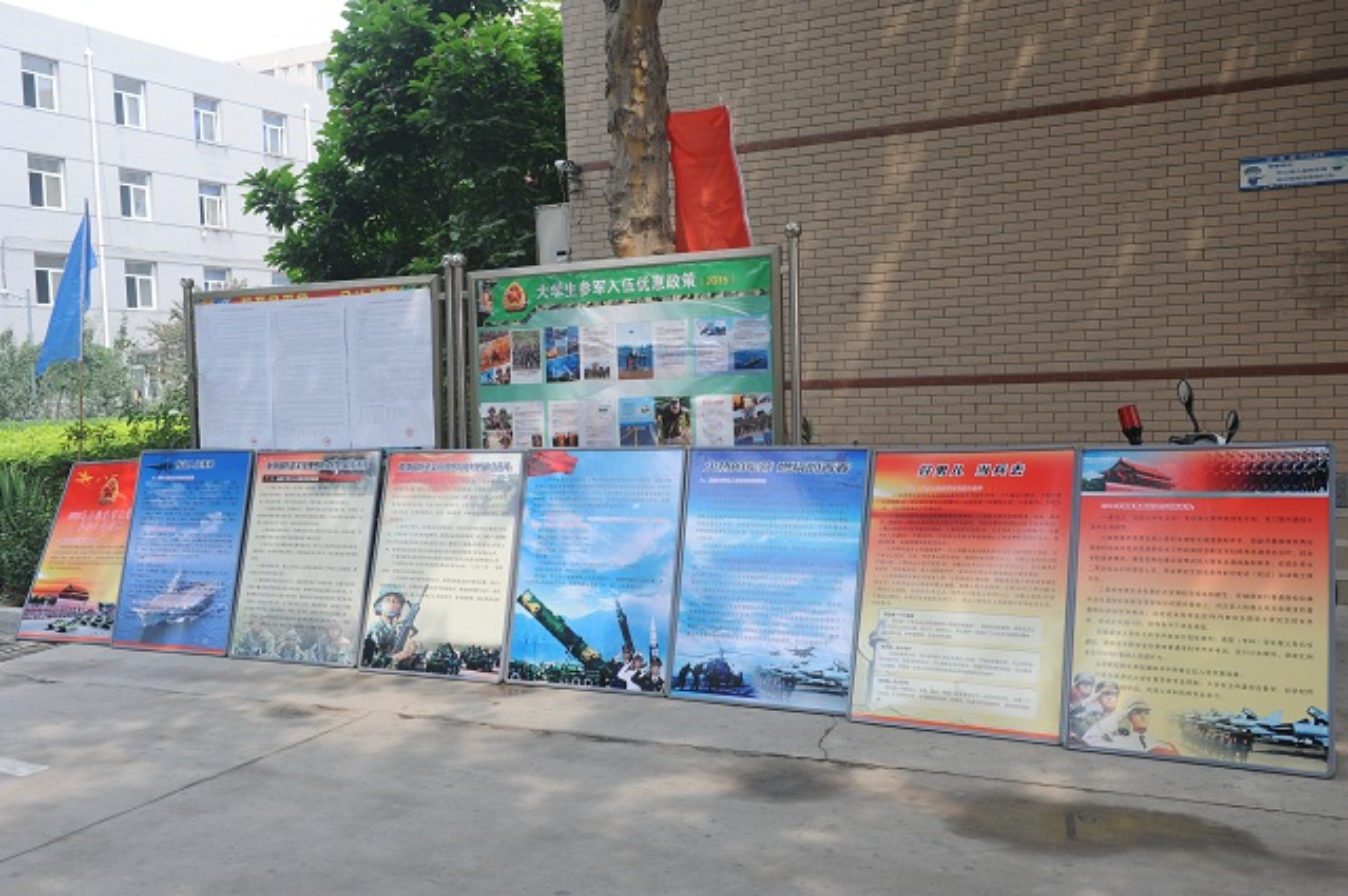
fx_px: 1272
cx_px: 674
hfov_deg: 55.8
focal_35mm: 34
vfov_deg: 38.8
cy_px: 448
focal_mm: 34
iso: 640
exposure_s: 1/250
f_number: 9
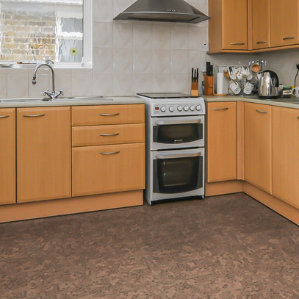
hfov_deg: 51.1
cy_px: 68
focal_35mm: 32
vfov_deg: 48.7
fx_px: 313
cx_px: 155
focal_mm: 10
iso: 400
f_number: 20
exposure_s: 1/10
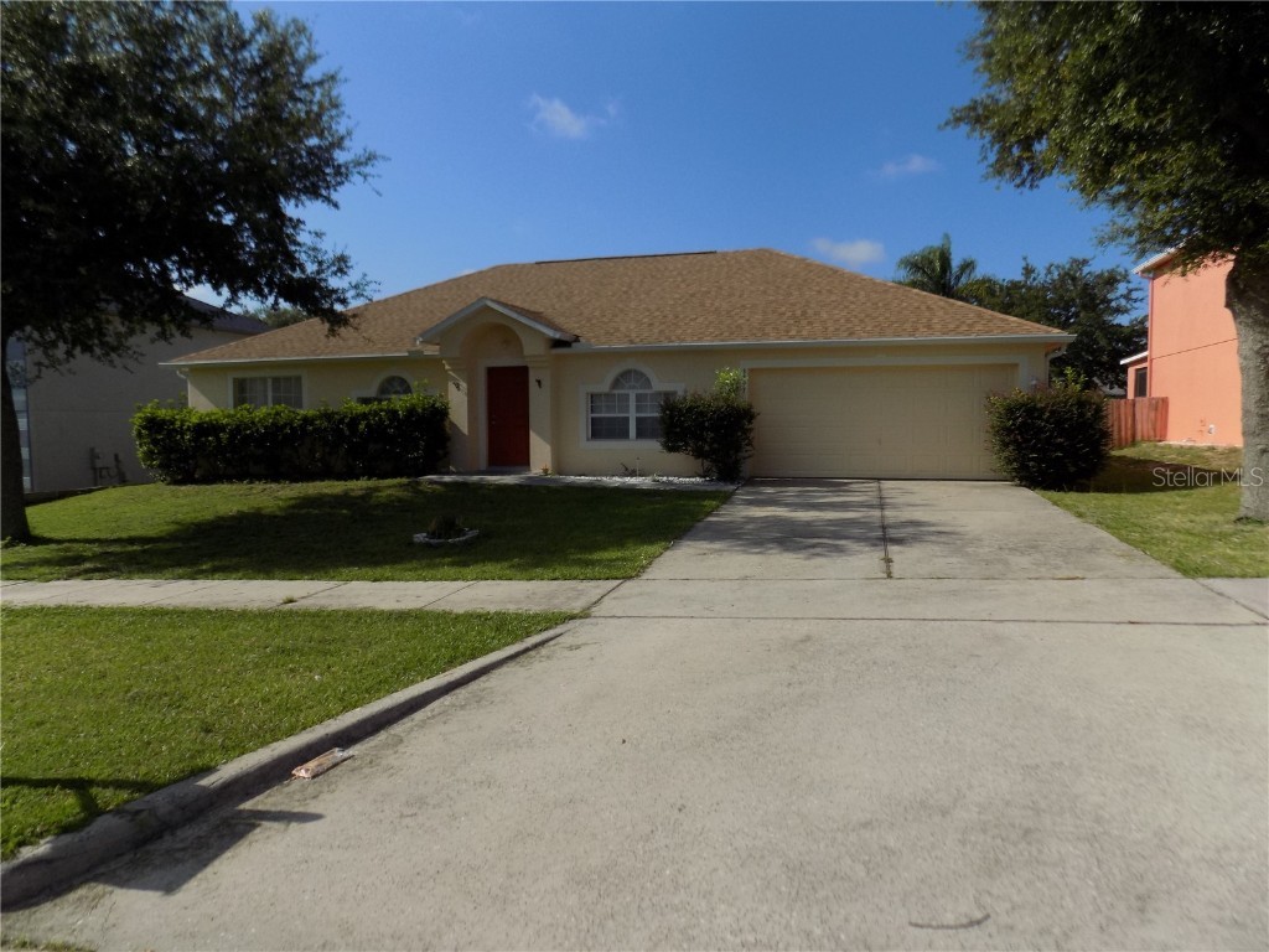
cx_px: 634
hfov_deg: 73.9
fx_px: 843
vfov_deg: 58.9
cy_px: 476
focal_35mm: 23
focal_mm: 4
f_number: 3.1
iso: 80
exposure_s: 1/1500
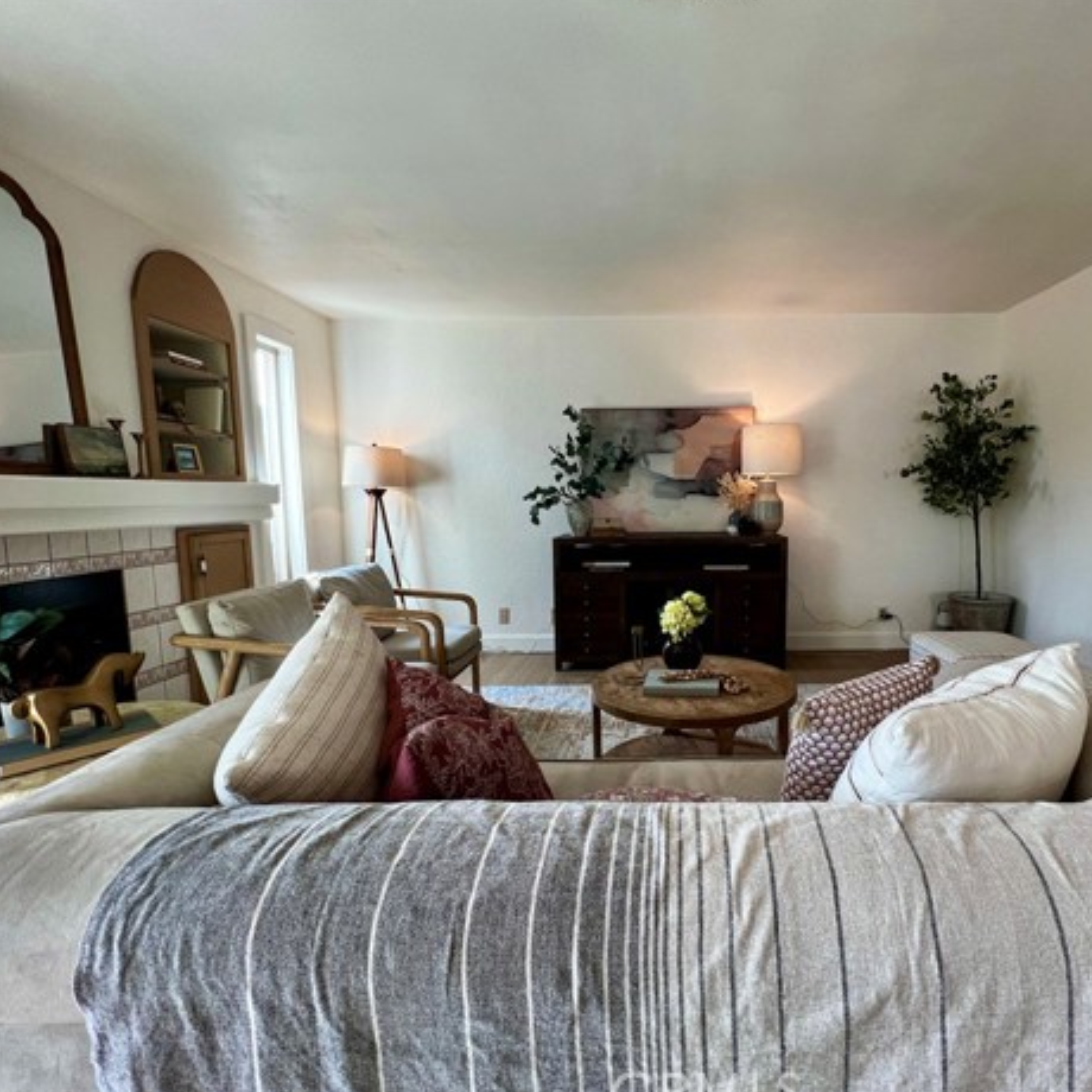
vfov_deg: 87.4
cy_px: 558
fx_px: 571
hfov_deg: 86.3
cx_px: 655
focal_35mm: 16
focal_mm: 1.57
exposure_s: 1/120
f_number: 1.8
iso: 80
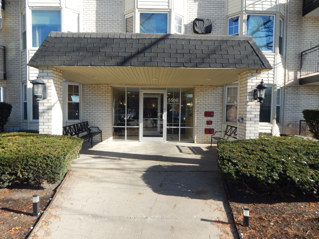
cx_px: 160
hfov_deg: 76.4
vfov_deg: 61.1
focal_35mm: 22
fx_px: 203
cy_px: 120
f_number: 6
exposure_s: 1/640
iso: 400
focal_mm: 4
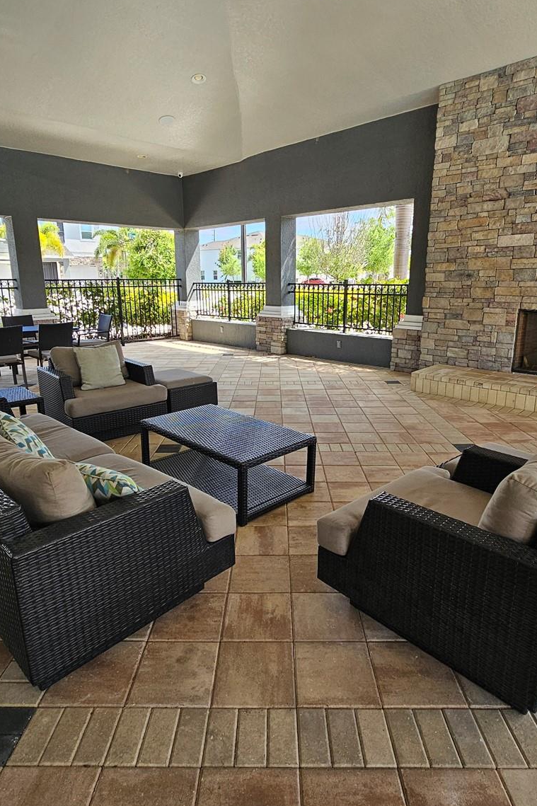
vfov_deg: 86.9
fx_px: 425
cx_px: 263
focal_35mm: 19
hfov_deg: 64.5
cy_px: 391
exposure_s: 1/234
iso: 50
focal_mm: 2.2
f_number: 2.2
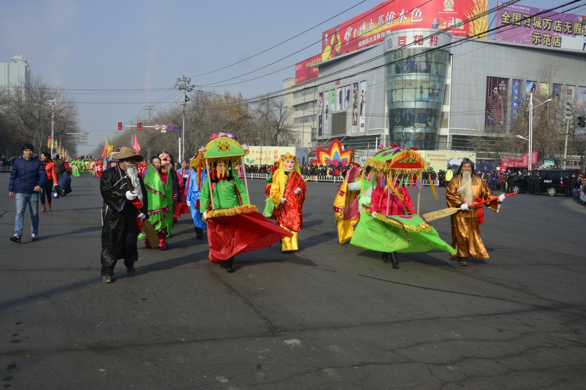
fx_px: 553
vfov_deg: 38.9
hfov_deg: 55.8
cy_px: 195
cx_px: 293
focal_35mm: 34
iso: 900
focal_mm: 34
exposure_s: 1/200
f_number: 25
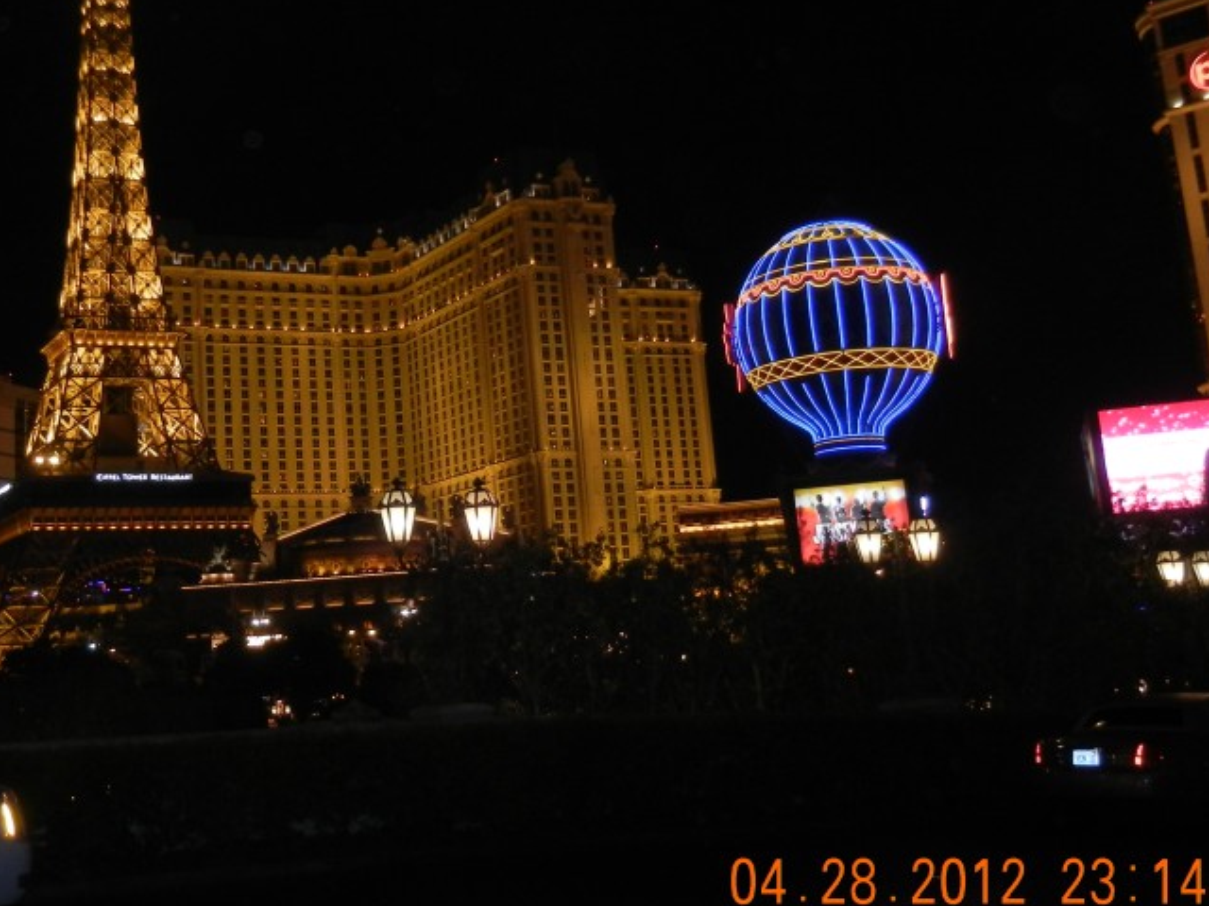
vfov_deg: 30.1
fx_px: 1676
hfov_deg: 39.0
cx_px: 357
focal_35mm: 48
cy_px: 308
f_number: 3.5
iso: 400
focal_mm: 5.4
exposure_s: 1/30
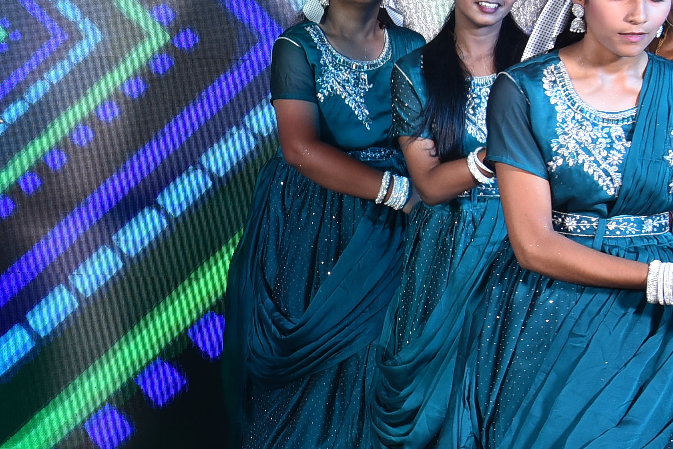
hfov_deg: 14.5
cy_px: 184
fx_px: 2543
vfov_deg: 10.1
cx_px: -159
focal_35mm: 136
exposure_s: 1/125
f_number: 5
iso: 320
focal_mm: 38
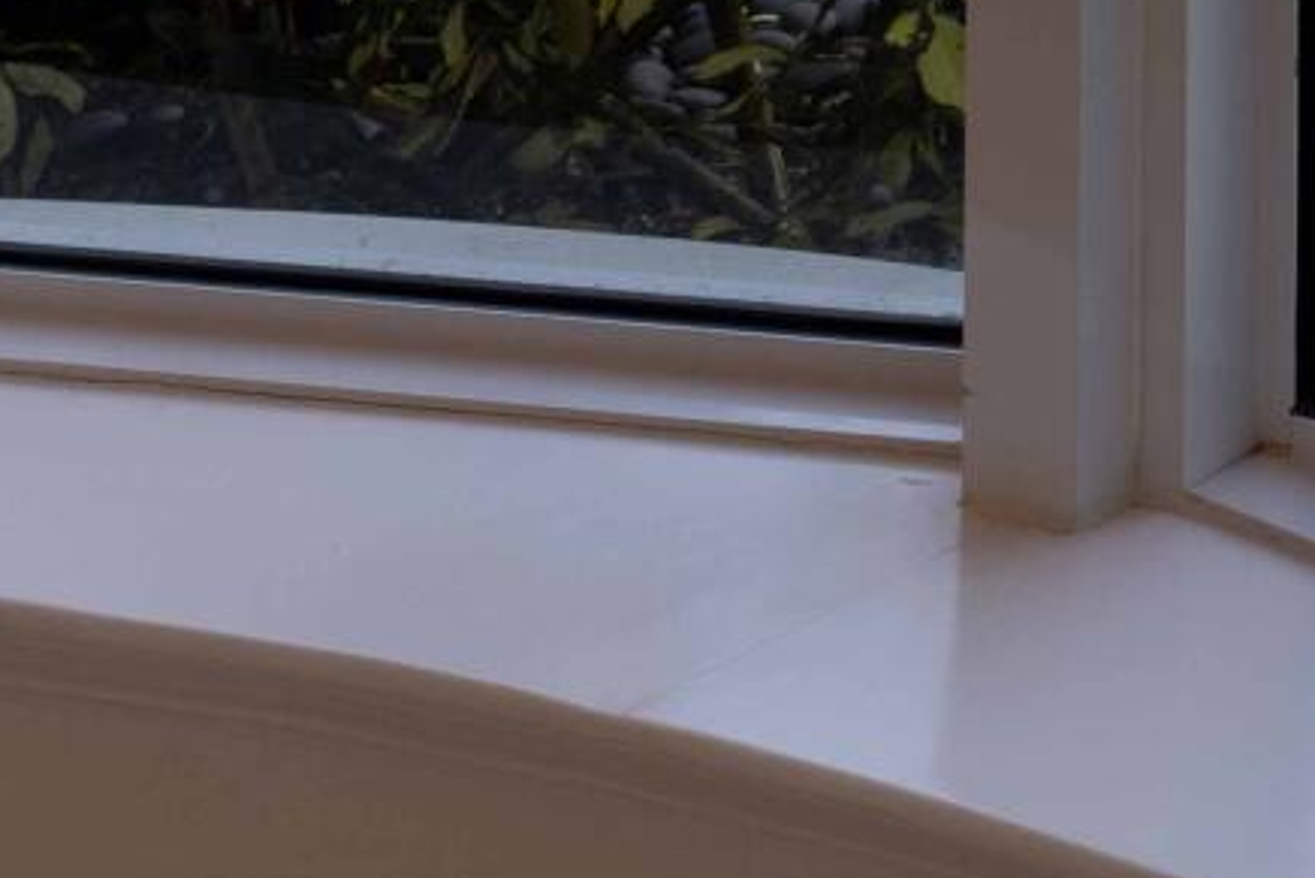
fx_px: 4019
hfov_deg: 12.0
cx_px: 3671
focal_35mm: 110
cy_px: -1756
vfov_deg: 9.6
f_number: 13
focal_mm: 16
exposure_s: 1/20
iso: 100
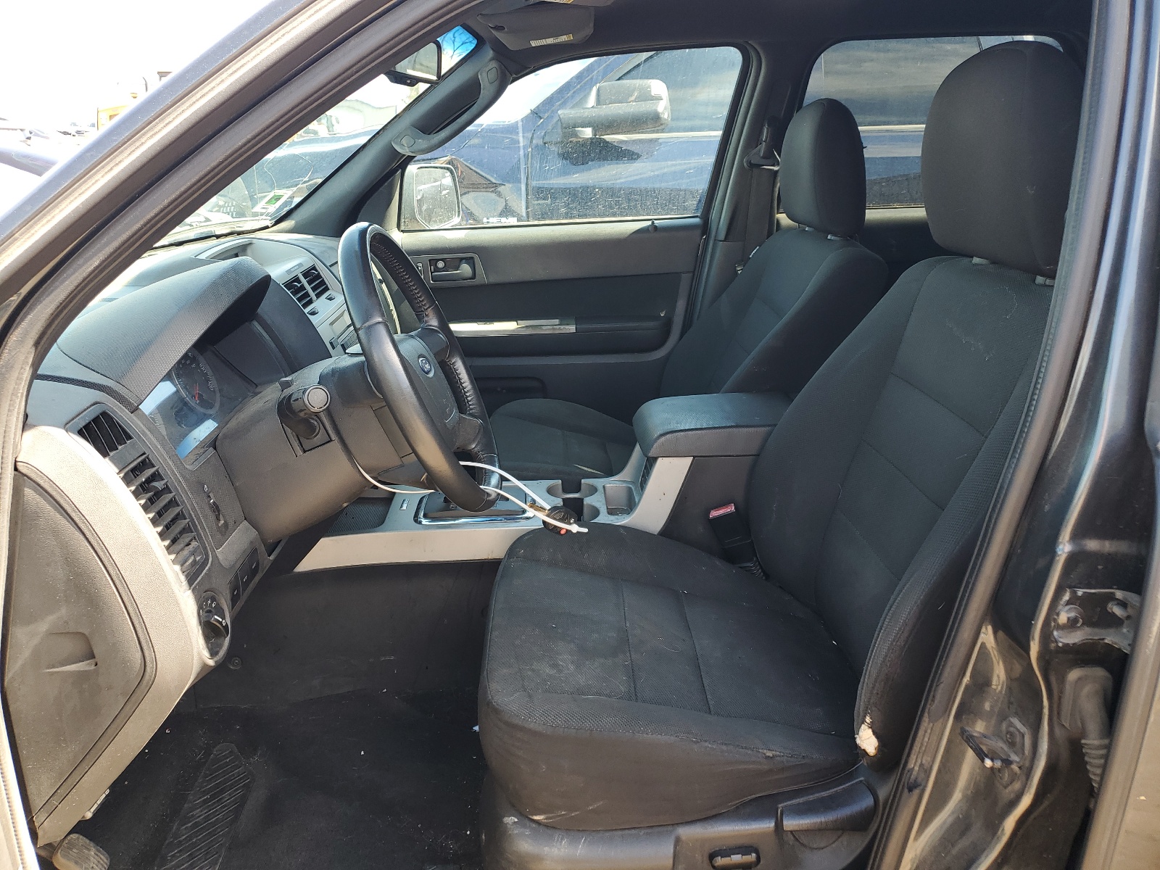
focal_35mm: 26
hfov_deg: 67.3
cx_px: 580
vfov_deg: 53.1
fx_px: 871
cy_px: 435
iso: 50
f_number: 1.5
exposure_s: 1/161
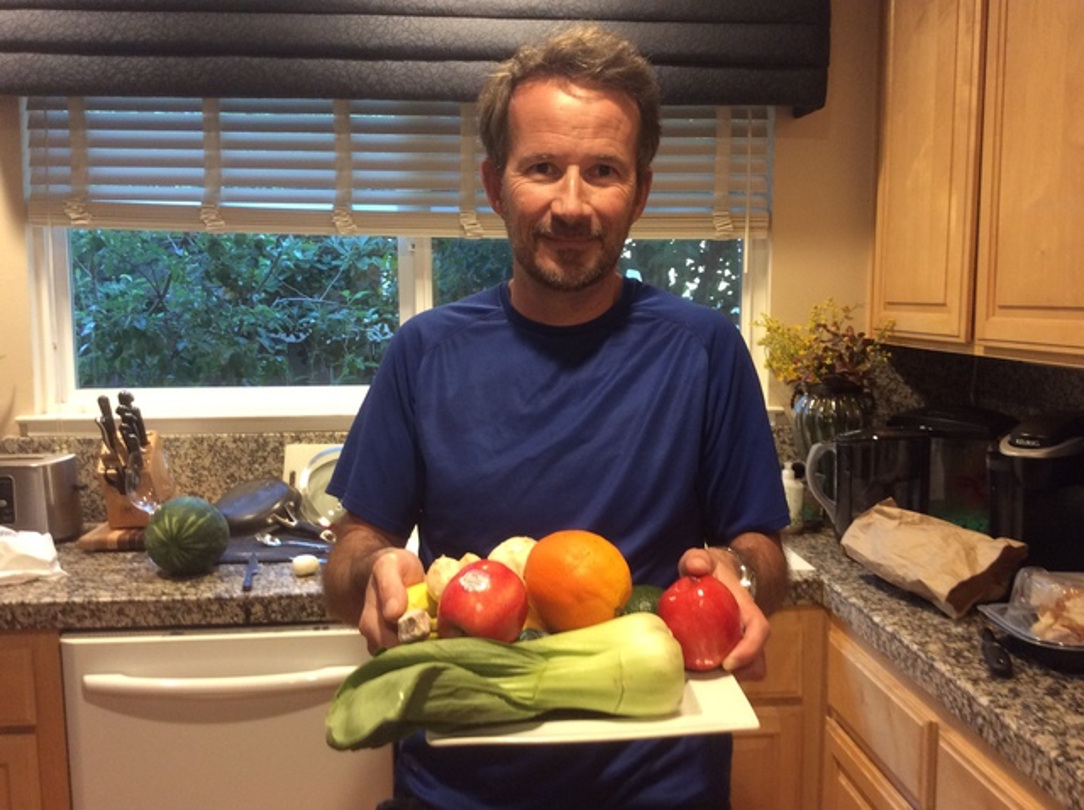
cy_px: 405
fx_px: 1001
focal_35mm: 32
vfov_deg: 44.1
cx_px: 542
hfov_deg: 56.9
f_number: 2.4
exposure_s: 1/24
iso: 125
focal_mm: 3.3
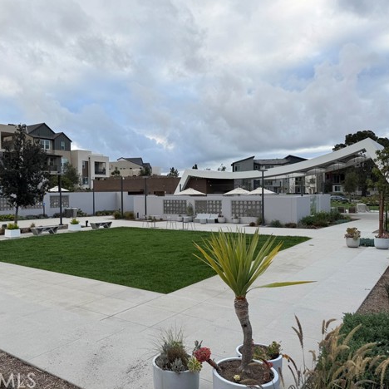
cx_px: 140
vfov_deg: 55.6
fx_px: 369
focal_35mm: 29
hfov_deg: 54.8
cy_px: 193
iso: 80
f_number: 1.78
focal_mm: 6.76
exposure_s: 1/888
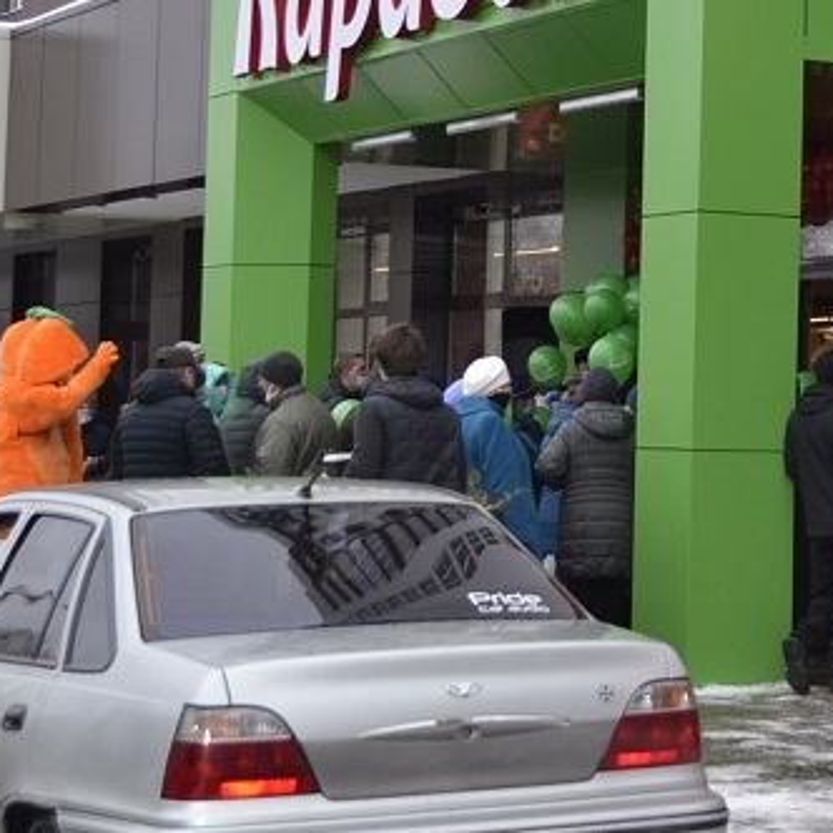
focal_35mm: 115
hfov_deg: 15.0
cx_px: 760
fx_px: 3131
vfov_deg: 15.1
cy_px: 153
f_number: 4.5
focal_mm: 30
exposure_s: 1/125
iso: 280
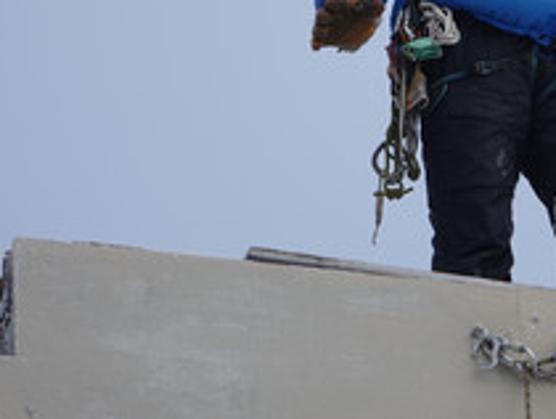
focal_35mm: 1236
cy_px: 24
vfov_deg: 1.2
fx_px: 19875
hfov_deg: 1.6
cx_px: 434
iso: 100
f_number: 4
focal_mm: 220
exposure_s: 1/640
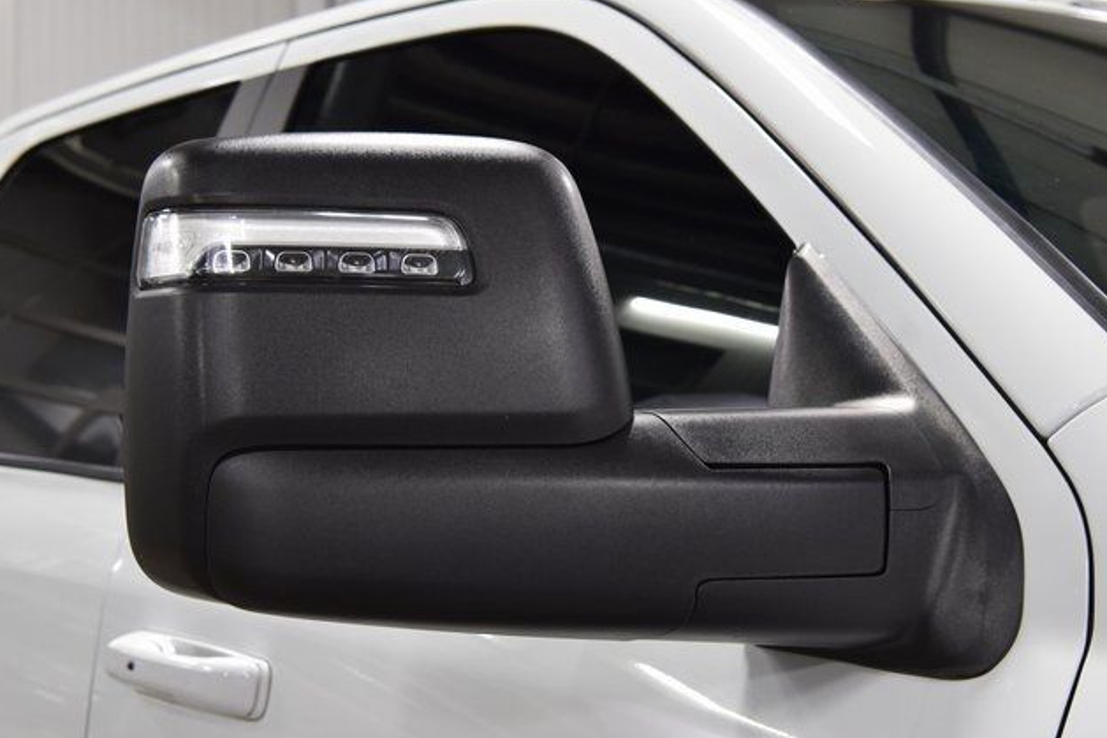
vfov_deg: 24.6
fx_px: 1691
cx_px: 553
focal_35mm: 55
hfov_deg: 36.3
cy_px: 369
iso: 1600
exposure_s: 1/60
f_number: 7.1
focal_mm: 36
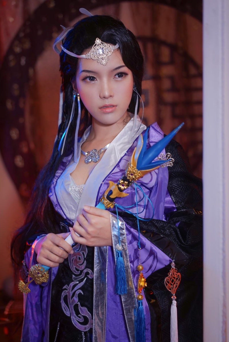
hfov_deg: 24.6
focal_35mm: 55
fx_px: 524
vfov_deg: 36.2
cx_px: 114
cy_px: 171
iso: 320
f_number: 2.5
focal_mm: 55
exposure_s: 1/40
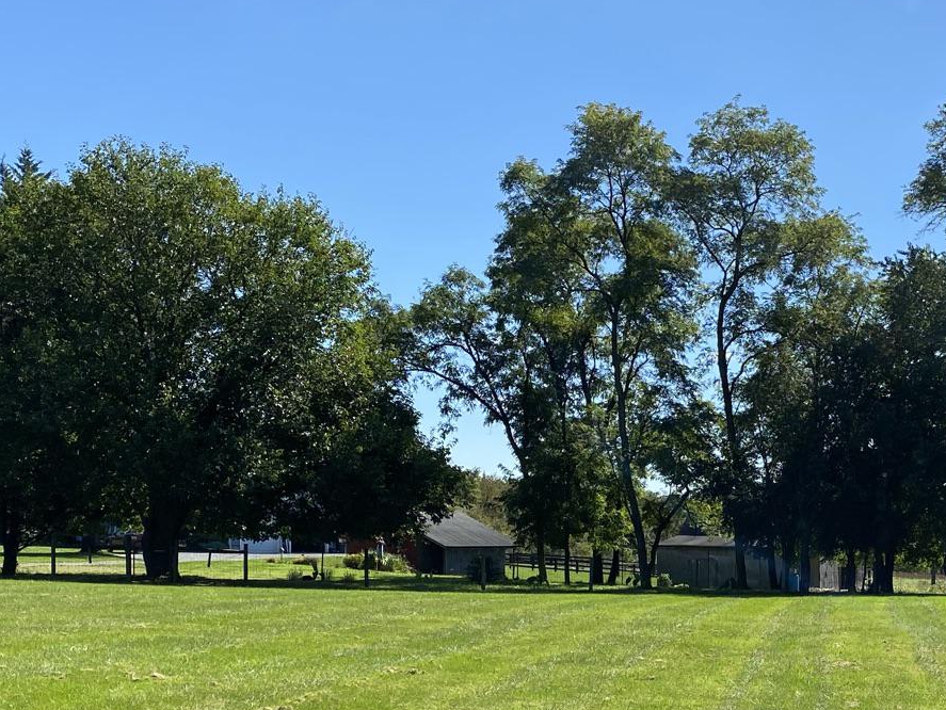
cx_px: 800
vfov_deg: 23.9
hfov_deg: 31.1
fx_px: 1640
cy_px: 602
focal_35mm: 60
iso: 32
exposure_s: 1/2315
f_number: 1.8
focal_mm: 4.25
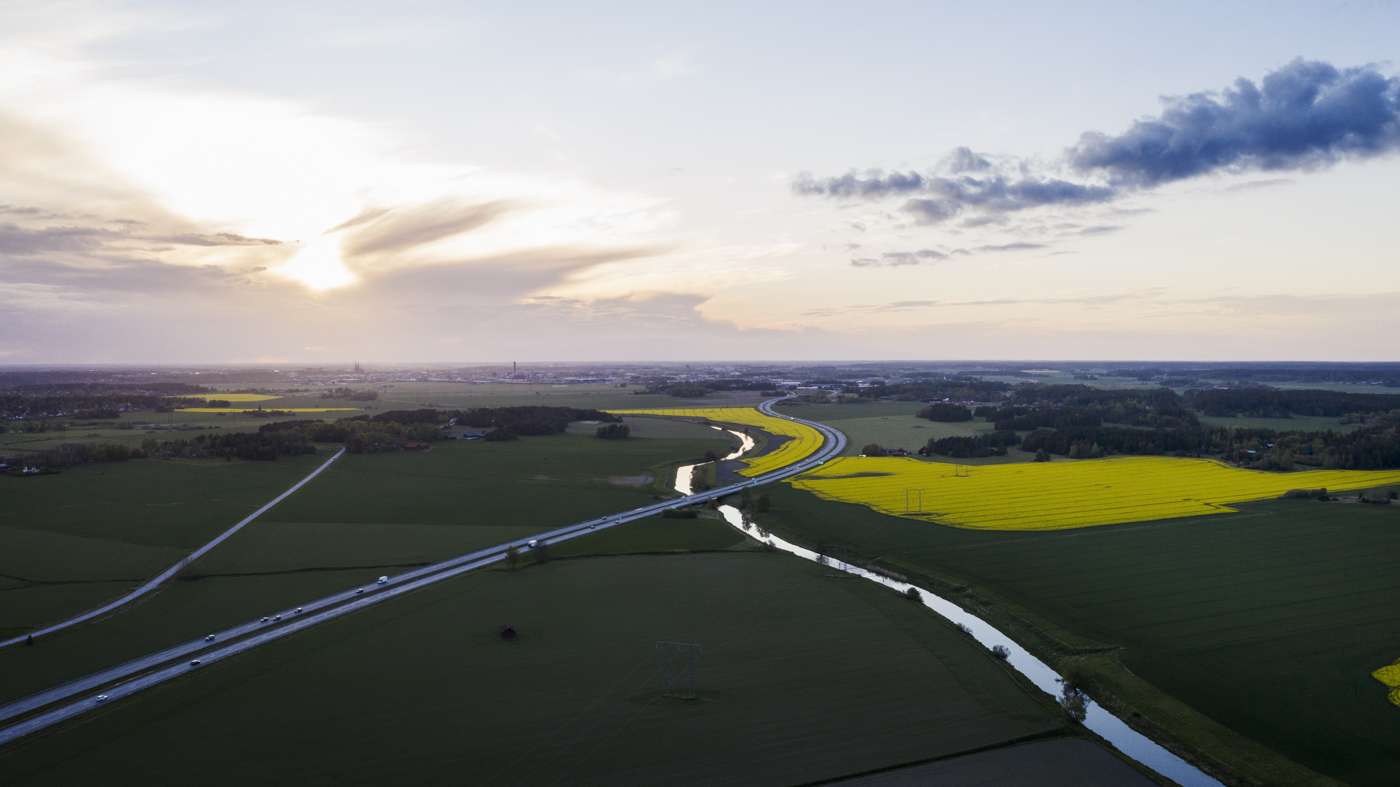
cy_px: 353
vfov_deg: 38.9
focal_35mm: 30
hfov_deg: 64.3
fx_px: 1114
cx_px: 706
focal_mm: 10.26
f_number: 5.6
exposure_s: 1/100
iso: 100
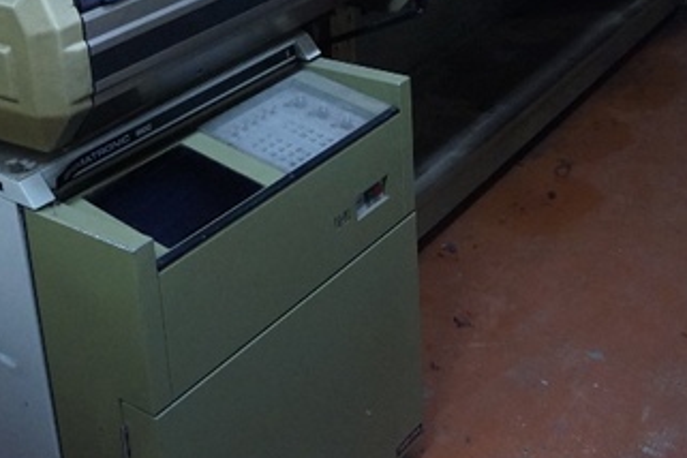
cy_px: -32
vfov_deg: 22.5
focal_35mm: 57
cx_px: 317
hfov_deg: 35.0
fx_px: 1090
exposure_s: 1/100
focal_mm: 17
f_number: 3.5
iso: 3200
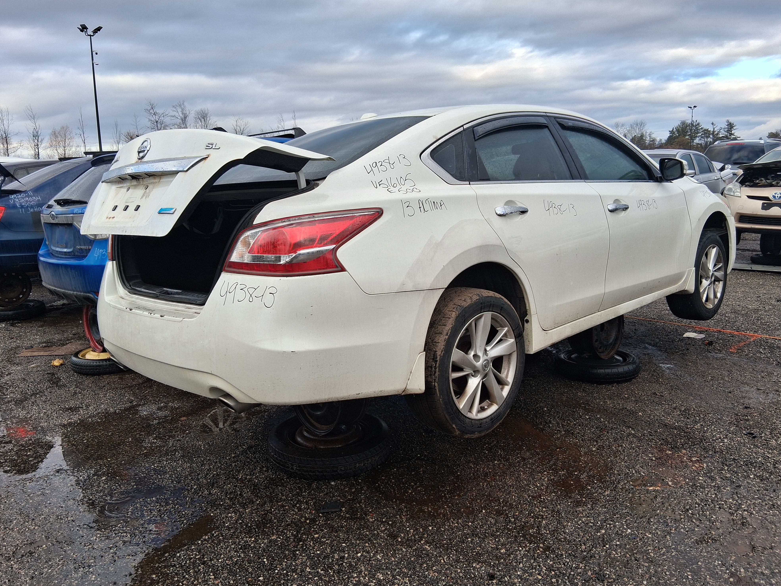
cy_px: 287
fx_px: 609
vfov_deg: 51.4
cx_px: 376
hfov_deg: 65.3
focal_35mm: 27
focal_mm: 3.98
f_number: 1.8
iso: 25
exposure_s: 1/120
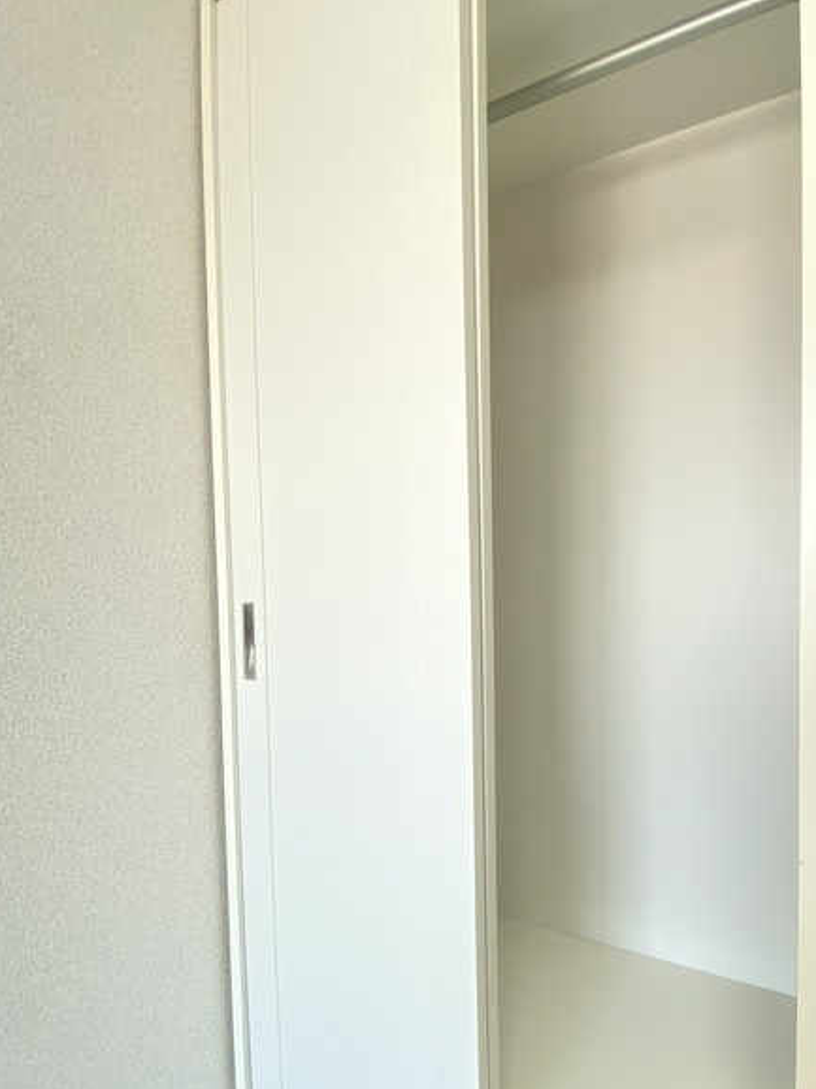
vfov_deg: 87.3
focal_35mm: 18
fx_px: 566
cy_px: 614
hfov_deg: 70.0
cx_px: 528
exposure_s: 1/100
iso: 100
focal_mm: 1.54
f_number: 2.4
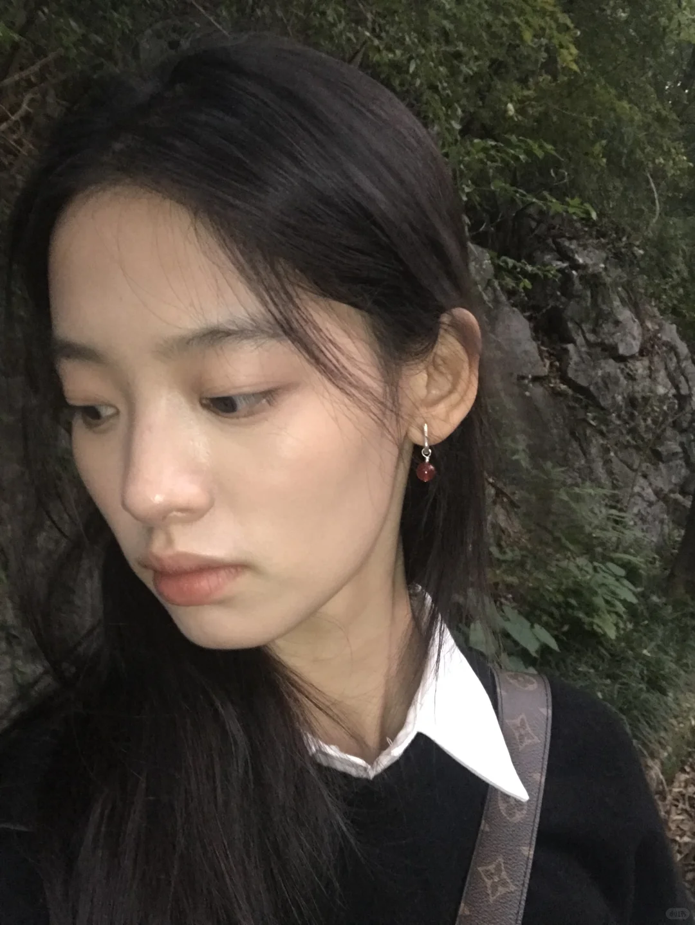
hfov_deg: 44.2
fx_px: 856
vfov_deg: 56.8
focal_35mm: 32
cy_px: 462
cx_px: 348
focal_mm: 2.87
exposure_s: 1/20
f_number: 2.2
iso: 200
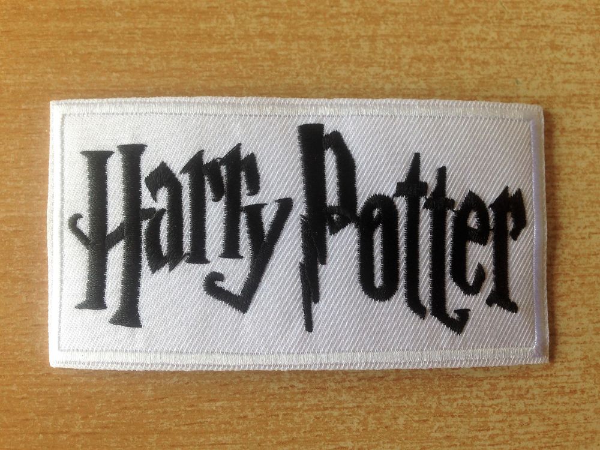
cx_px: 300
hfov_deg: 55.4
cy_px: 225
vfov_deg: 42.9
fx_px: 572
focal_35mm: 33
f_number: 2.4
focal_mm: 4.12
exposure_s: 1/120
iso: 50
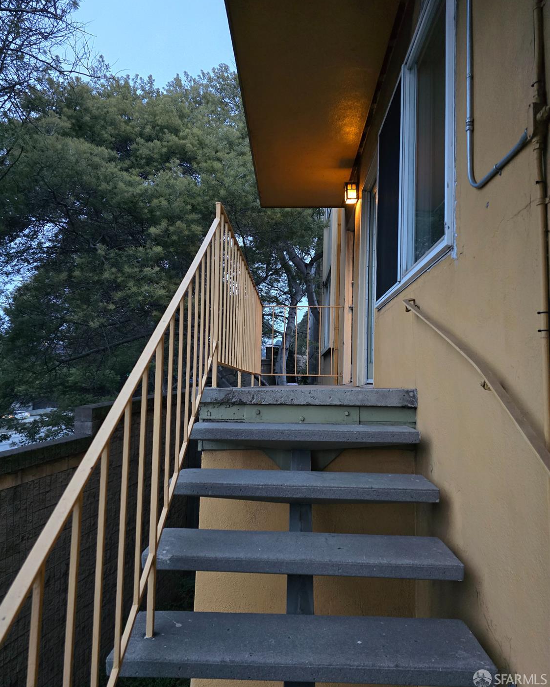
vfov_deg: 70.2
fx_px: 488
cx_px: 275
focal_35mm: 24
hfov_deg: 58.8
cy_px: 323
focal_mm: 6.3
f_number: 1.7
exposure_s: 1/60
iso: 1250
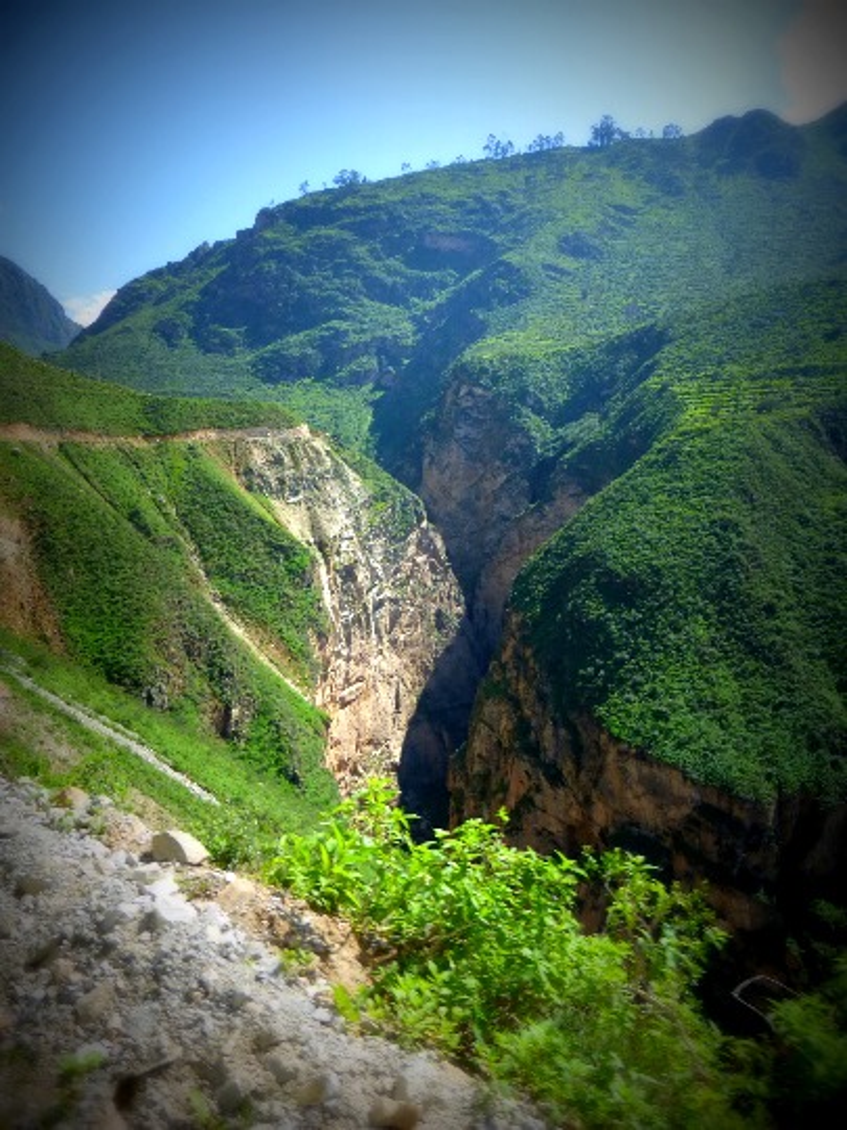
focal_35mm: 24
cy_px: 565
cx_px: 424
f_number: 4
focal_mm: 4.3
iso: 100
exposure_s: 1/500
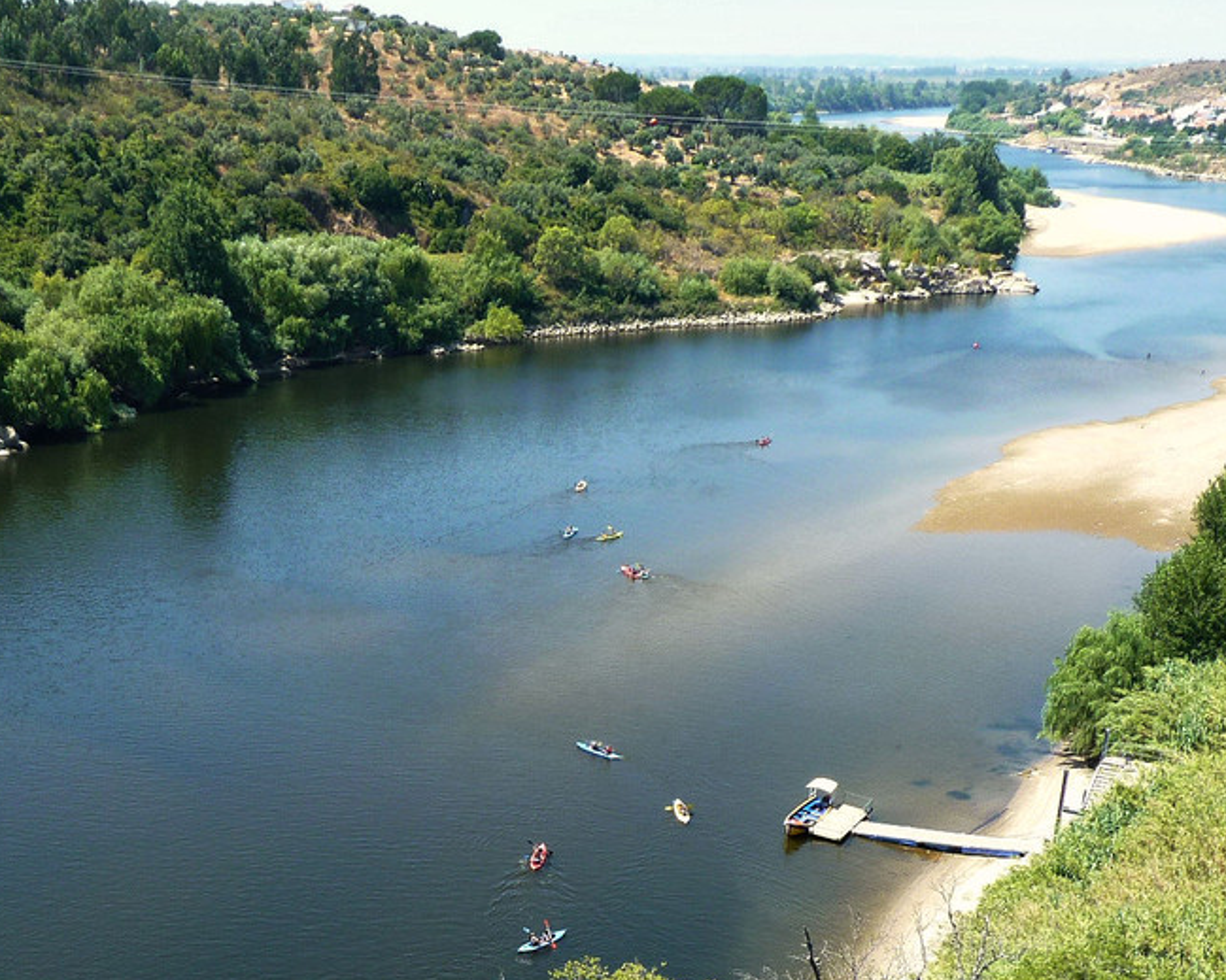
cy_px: 882
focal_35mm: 52
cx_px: 366
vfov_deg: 28.0
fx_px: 1887
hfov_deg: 35.5
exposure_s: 1/200
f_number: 4.5
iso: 80
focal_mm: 4.8
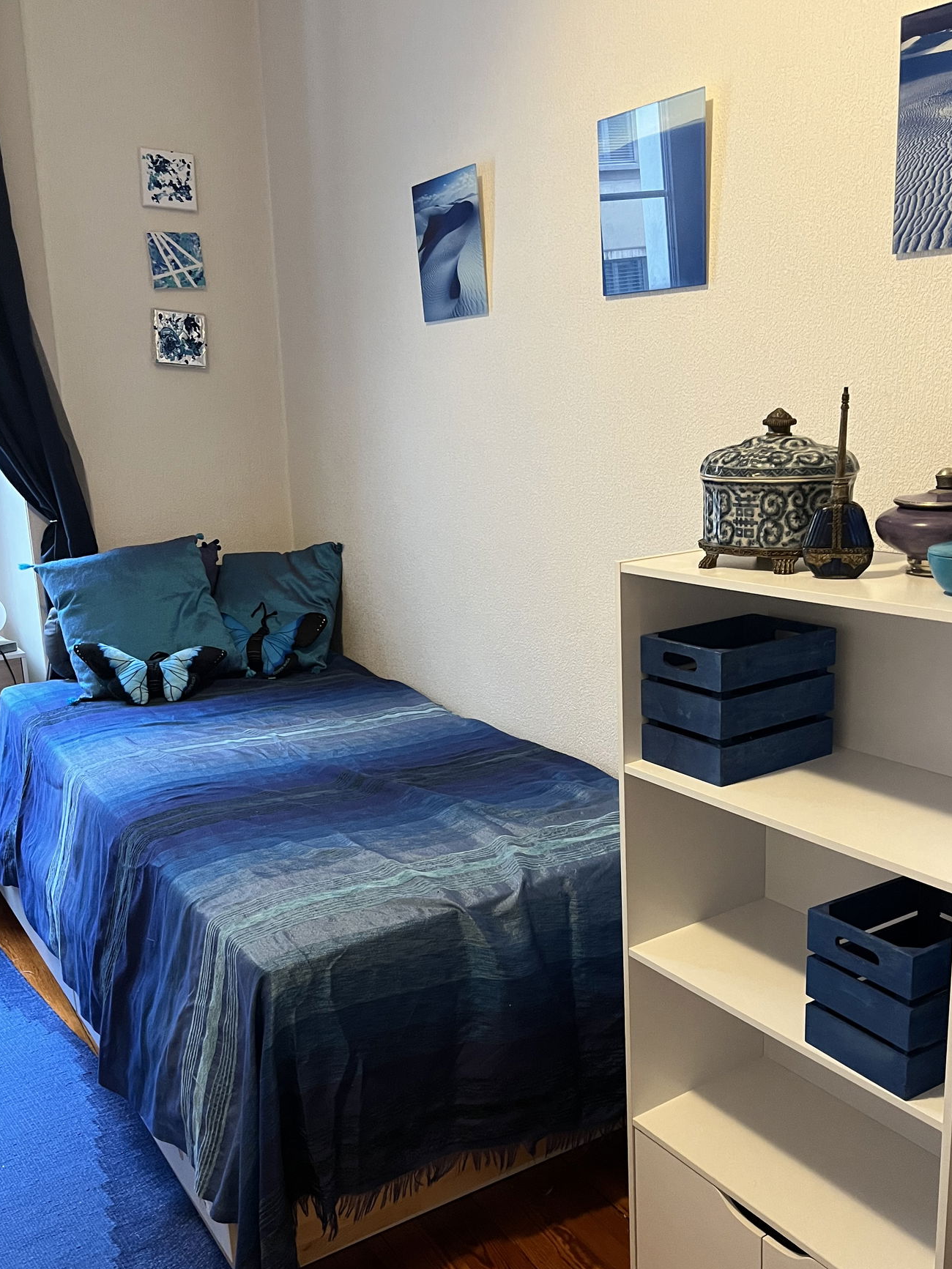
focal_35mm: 32
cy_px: 722
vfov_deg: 56.6
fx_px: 1173
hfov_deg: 44.1
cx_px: 543
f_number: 1.6
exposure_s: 1/50
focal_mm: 5.1
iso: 400
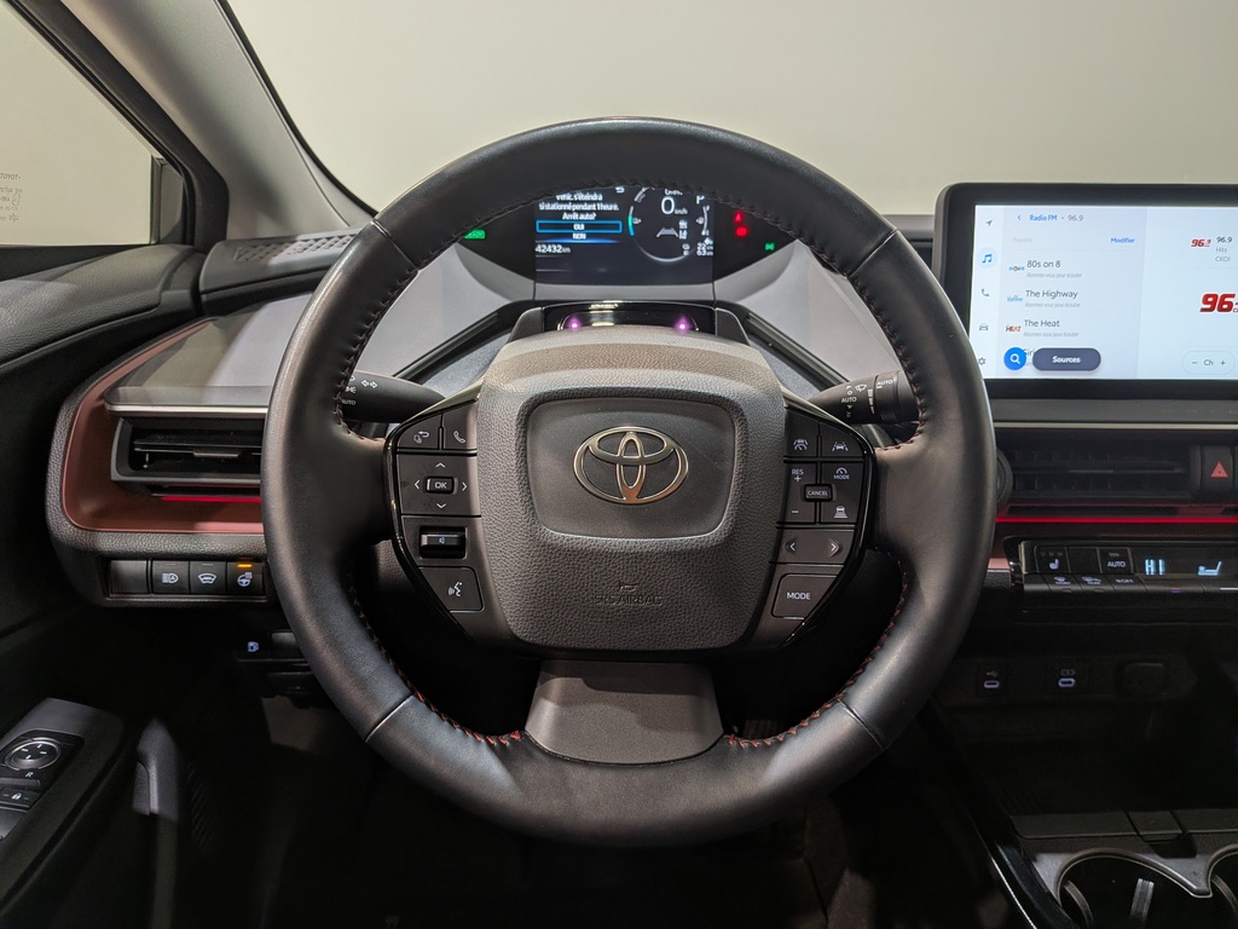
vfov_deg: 56.8
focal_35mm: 24
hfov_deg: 71.6
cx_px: 619
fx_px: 858
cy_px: 464
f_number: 1.7
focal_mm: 4.53
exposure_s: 1/50
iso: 39
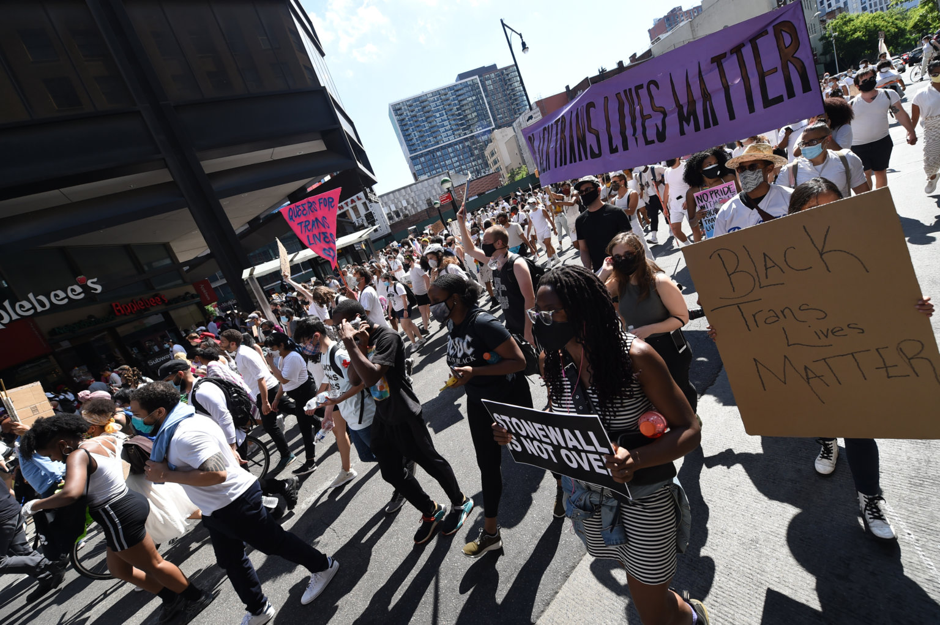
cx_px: 470
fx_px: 365
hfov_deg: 104.3
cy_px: 312
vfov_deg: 81.1
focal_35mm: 14
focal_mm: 14
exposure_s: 1/800
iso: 280
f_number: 5
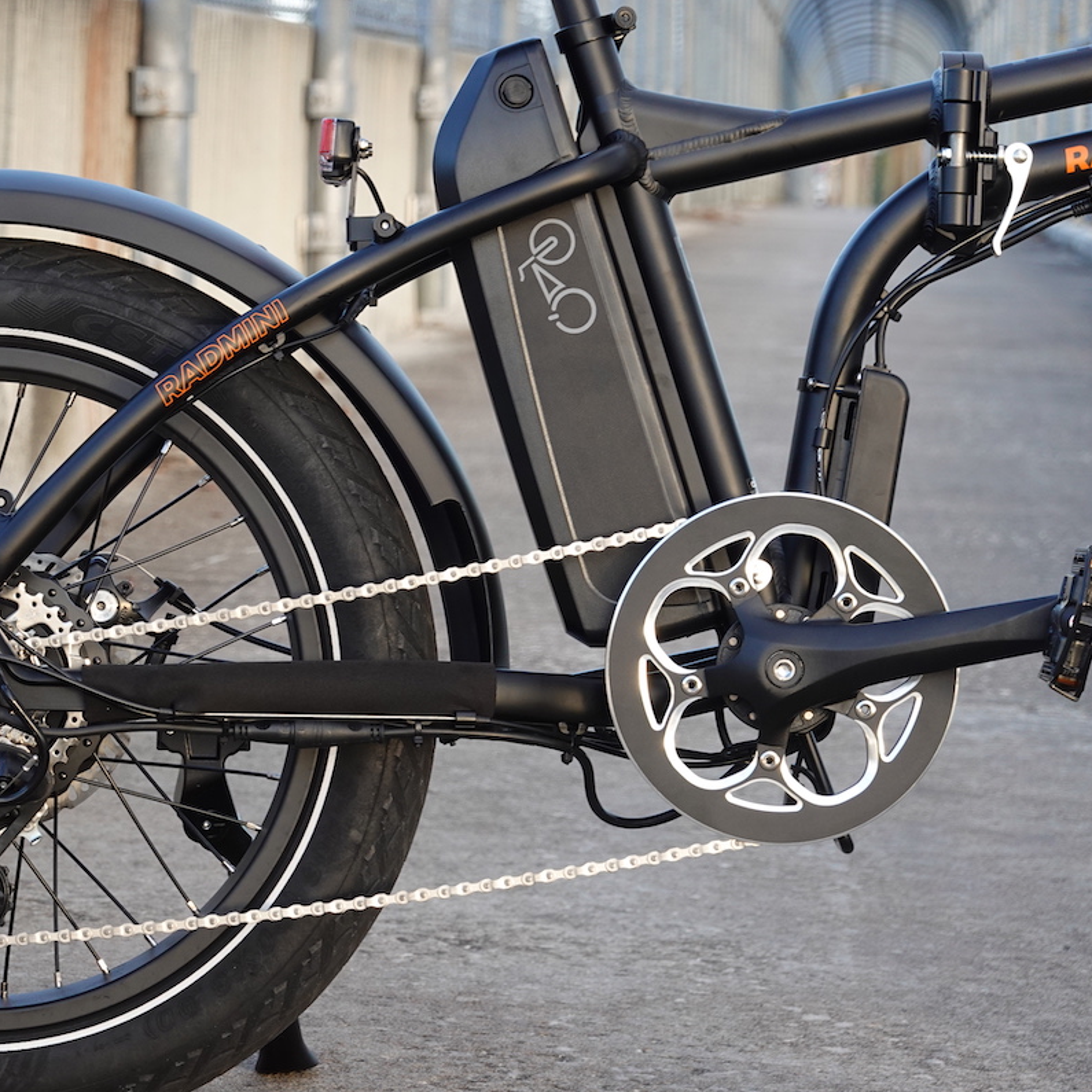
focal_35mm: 145
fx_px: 5175
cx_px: 302
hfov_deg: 12.0
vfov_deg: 12.0
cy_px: 545
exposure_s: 1/125
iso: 200
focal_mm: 41.15
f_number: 4.5
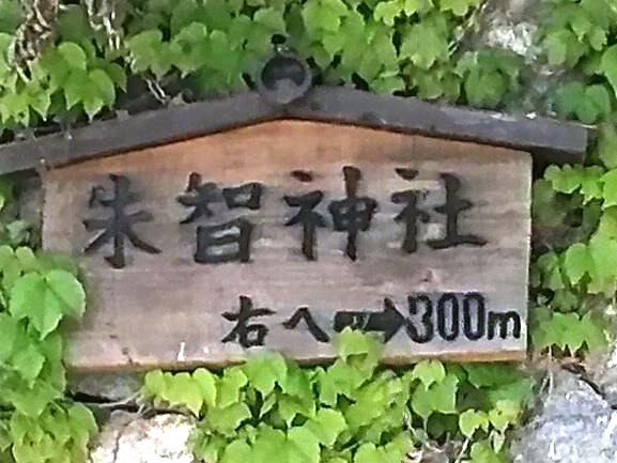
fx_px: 481
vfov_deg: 51.4
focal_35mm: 27
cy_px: 232
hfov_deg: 65.3
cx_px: 308
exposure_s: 1/1049
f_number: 1.8
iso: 50
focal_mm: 3.62
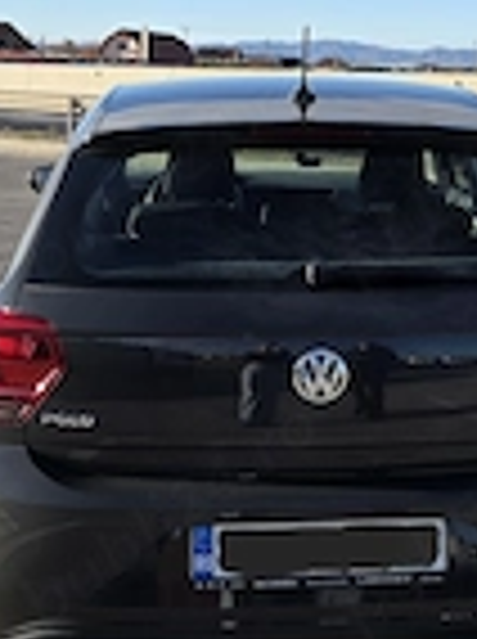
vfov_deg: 29.8
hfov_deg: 22.4
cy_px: 248
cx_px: 328
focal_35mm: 65
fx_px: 1198
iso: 80
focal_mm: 5.4
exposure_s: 1/3333
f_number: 1.8
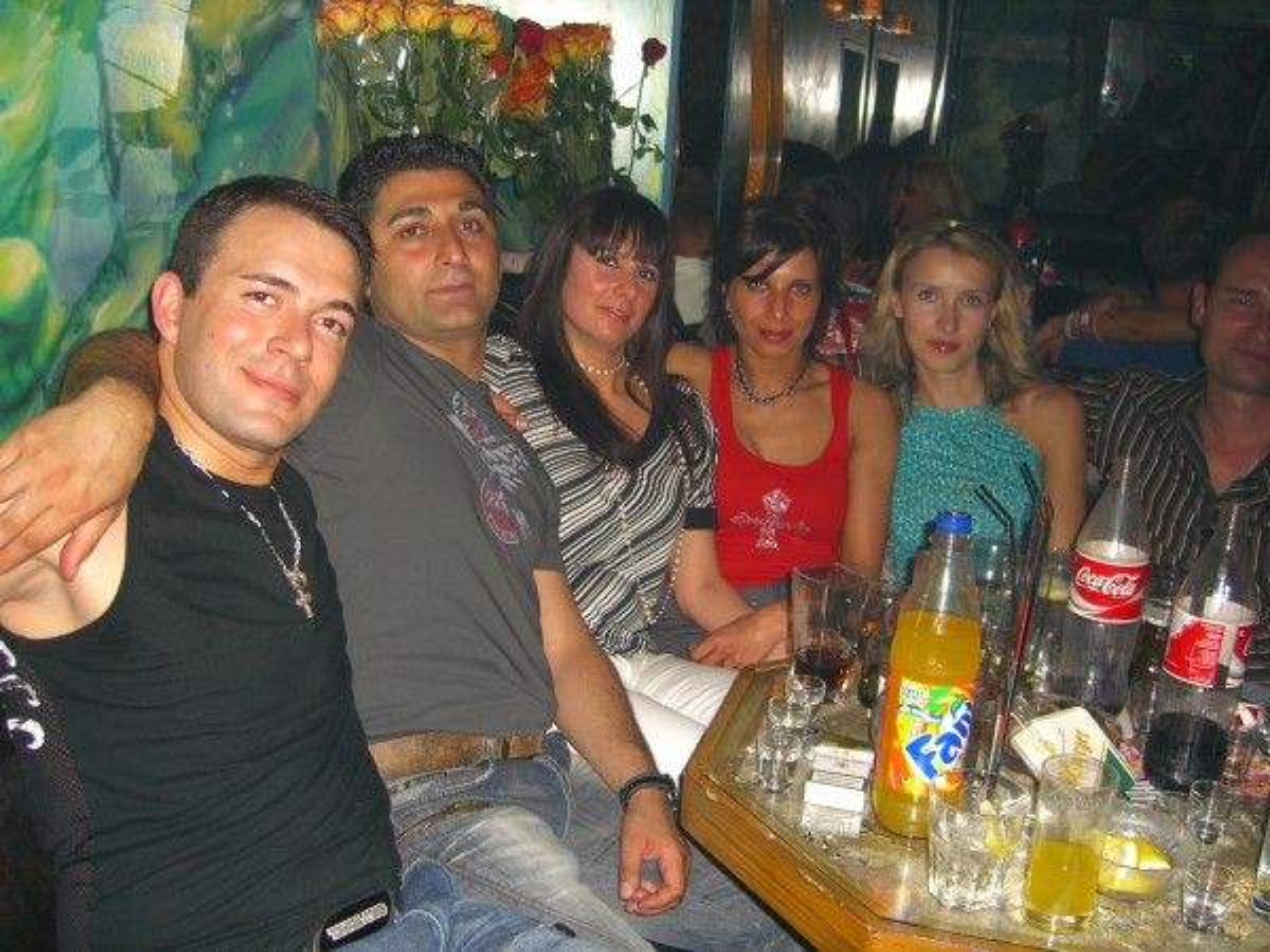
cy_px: 476
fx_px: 1394
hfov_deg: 49.0
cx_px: 635
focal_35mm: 38
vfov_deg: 37.7
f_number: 2.8
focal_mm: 7.9
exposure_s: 1/60
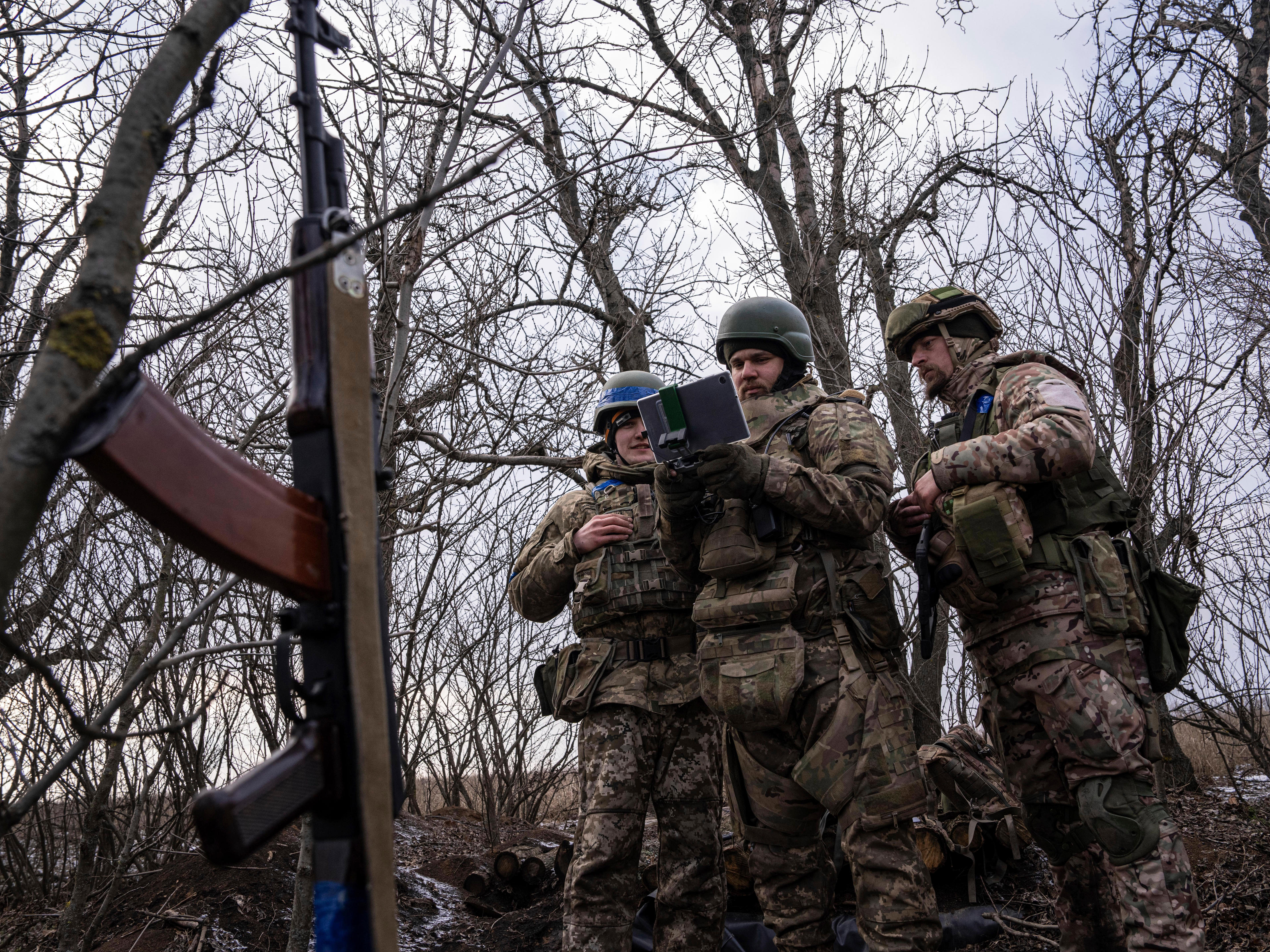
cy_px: 476
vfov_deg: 53.1
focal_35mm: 26
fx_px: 954
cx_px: 644
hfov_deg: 67.3
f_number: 5.6
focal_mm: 24
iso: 500
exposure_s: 1/800
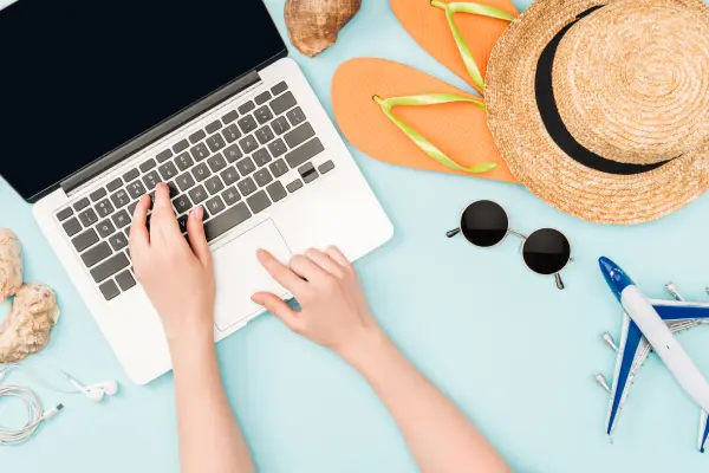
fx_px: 985
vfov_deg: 27.0
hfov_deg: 39.6
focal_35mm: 50
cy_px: 236
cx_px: 354
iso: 80
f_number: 9
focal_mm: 50
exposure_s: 1/160
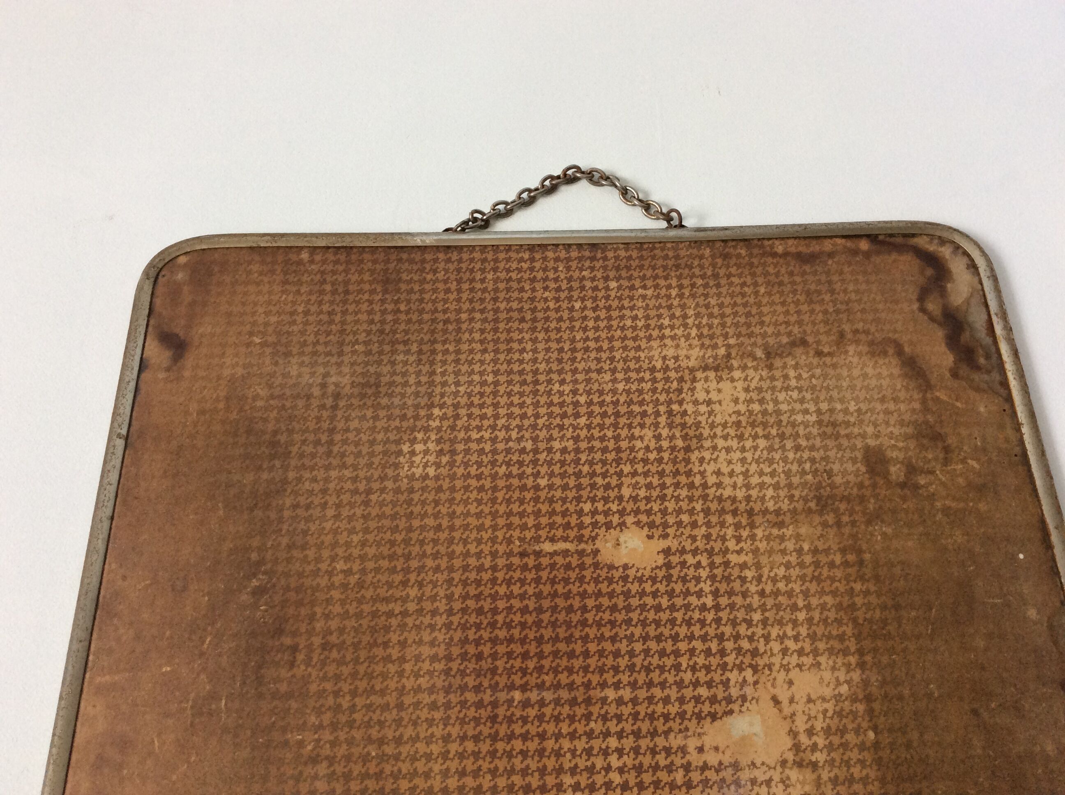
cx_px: 532
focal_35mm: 32
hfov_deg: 56.9
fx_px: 983
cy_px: 398
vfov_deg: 44.1
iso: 64
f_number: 2.4
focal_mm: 3.3
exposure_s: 1/25
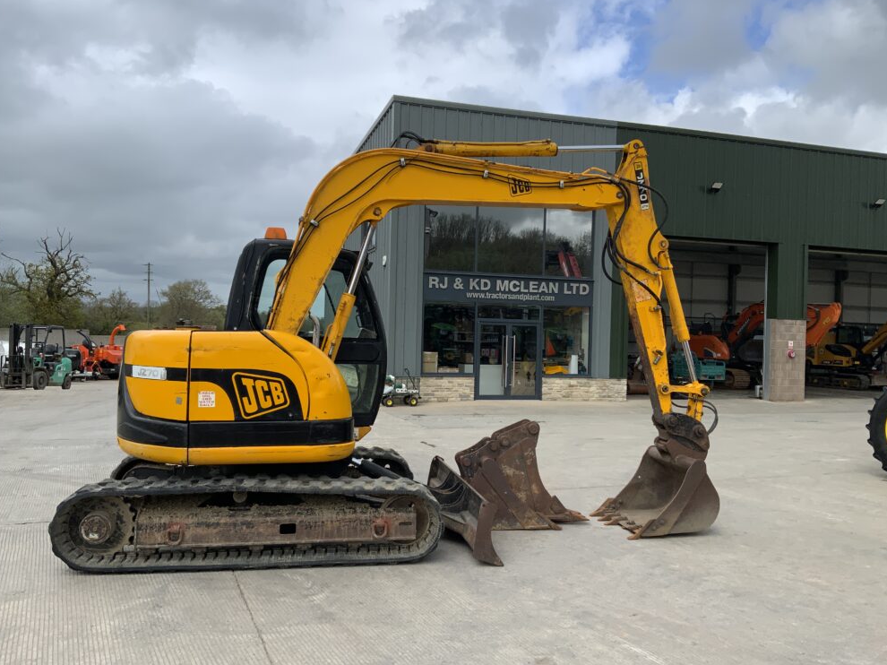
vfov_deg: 46.8
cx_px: 435
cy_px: 336
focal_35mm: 30
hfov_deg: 60.0
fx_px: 769
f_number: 1.8
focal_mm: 3
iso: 16
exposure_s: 1/1221
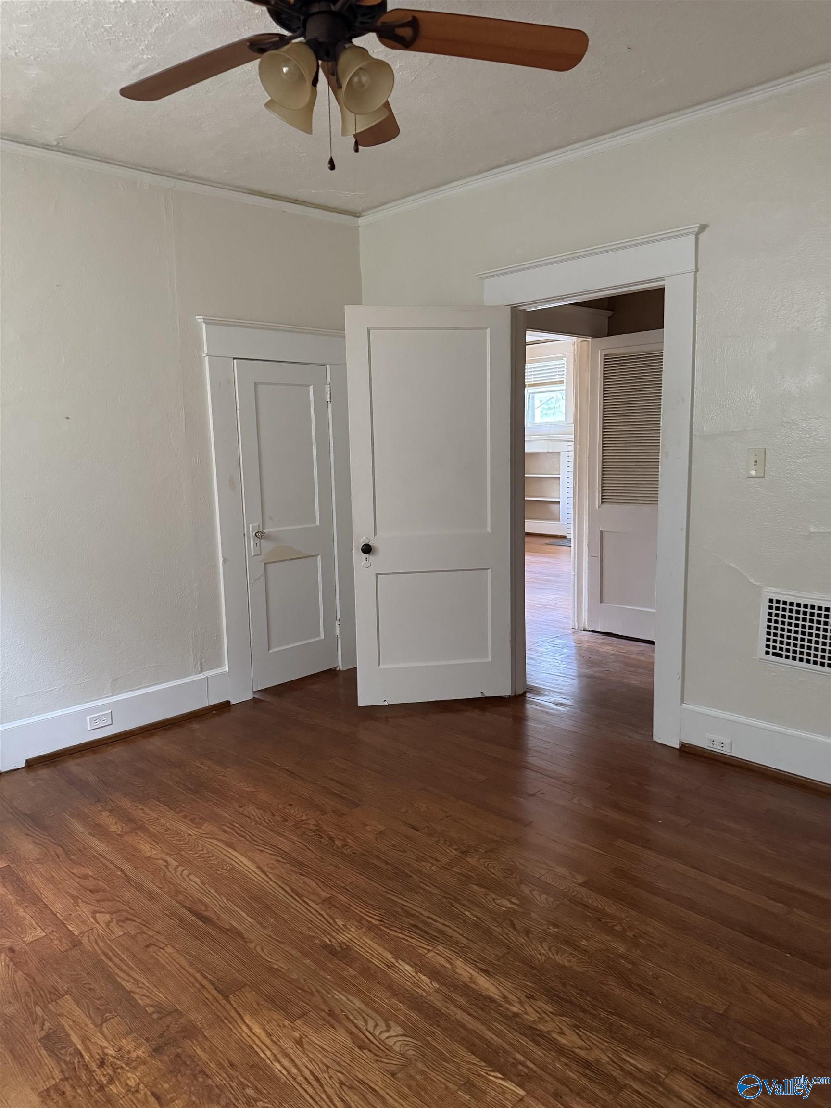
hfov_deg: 56.8
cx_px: 416
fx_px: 768
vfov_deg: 71.6
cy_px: 554
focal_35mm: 24
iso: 1000
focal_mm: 6.76
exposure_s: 1/40
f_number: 1.78
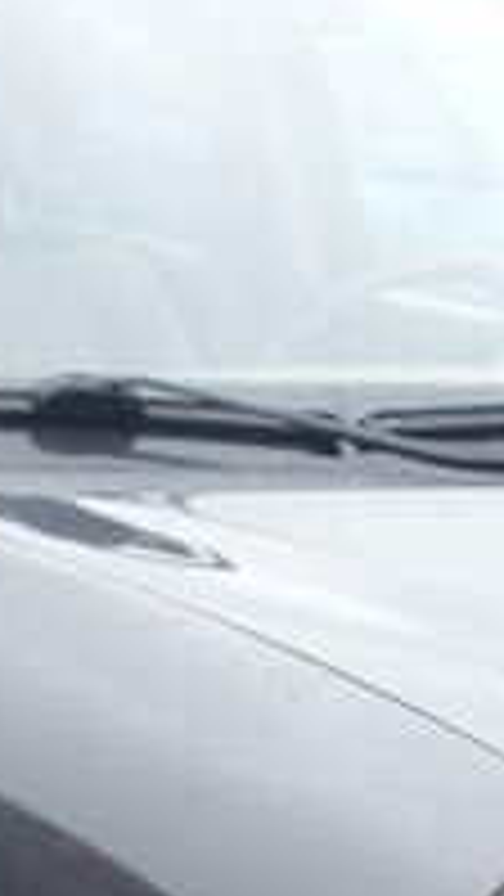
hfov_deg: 8.0
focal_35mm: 151
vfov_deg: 14.0
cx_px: 292
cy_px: 943
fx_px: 3586
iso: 125
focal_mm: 10.4
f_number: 2.2
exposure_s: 1/100
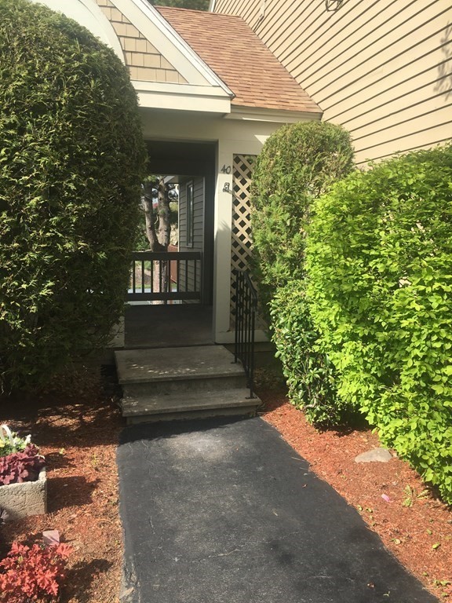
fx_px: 505
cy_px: 302
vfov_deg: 61.7
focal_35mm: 29
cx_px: 226
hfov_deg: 48.2
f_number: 2.2
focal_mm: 4.15
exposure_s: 1/927
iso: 25
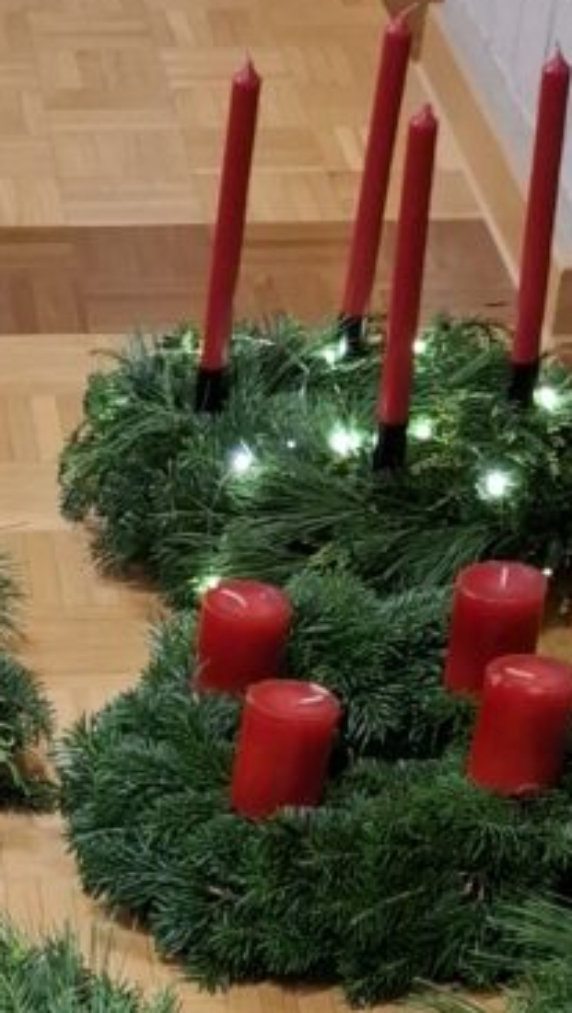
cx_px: -180
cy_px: 1825
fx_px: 2718
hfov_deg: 11.7
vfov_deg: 17.3
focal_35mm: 101
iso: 640
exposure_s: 1/25
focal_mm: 5.54
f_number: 1.8
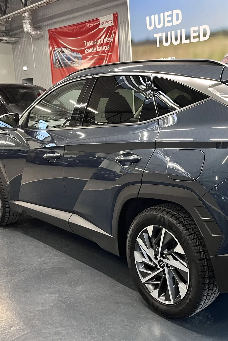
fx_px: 351
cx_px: 204
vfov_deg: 51.9
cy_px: 167
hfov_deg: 34.1
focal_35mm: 37
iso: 200
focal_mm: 5.1
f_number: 1.6
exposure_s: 1/60
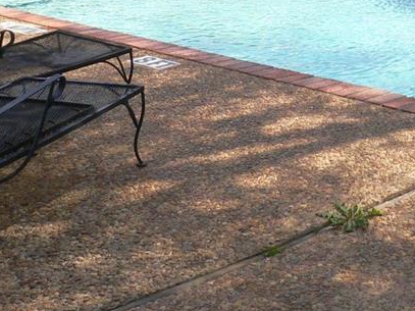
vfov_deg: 16.3
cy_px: -37
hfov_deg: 21.9
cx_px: 338
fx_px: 1055
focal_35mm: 88
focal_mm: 5.8
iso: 80
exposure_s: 1/160
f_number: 5.6
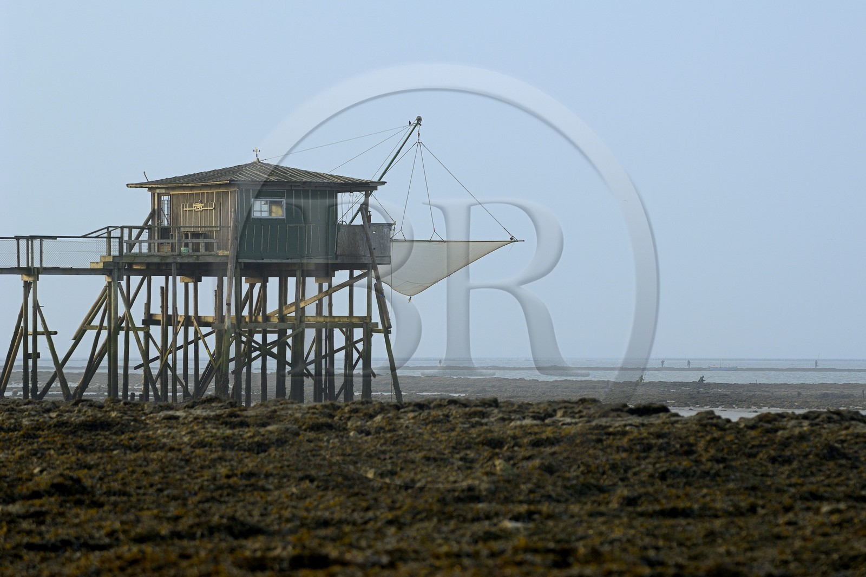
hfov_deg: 6.9
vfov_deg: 4.6
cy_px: 288
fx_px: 7215
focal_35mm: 300
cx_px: 433
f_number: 5.3
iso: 100
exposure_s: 1/125
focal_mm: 200
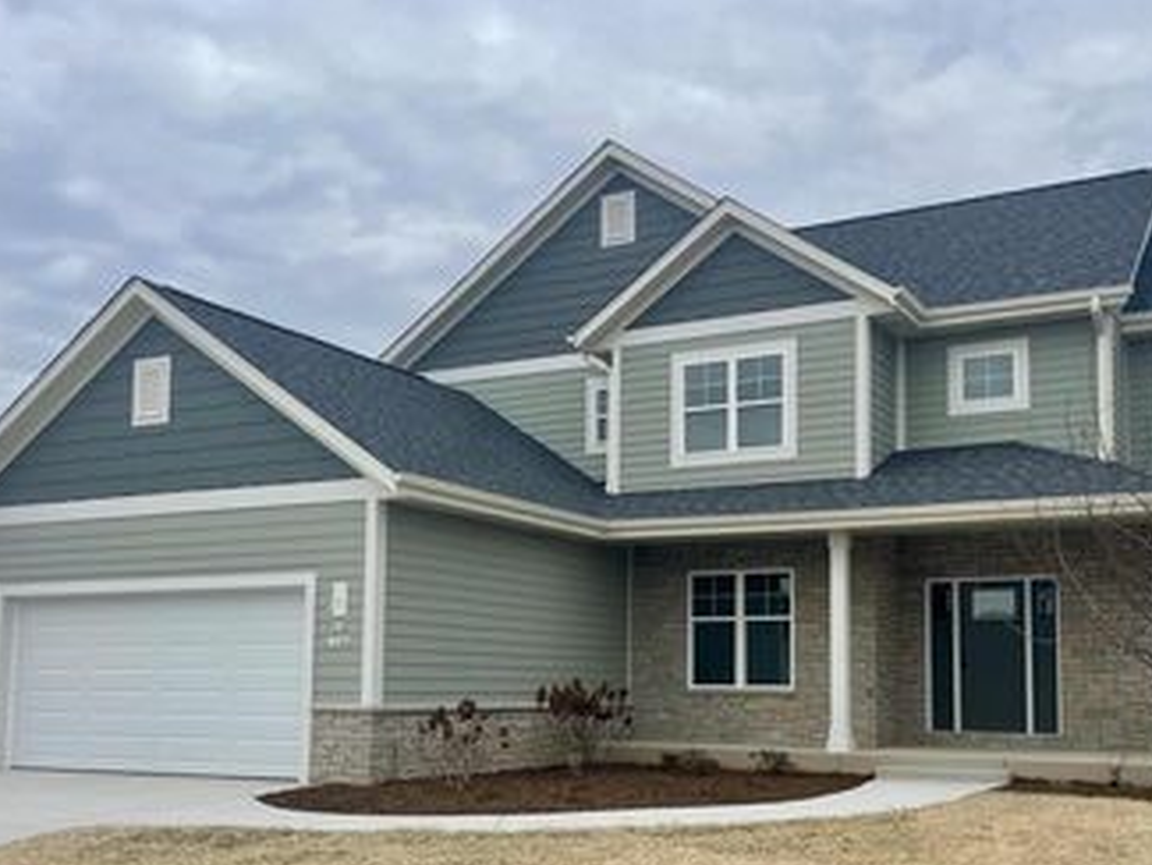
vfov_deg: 35.6
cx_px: 642
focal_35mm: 40
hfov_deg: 46.7
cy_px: 590
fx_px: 1332
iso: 32
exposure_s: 1/1401
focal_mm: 4.2
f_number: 1.6
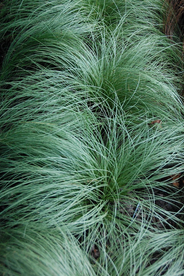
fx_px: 445
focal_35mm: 58
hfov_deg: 23.3
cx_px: 97
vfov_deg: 34.5
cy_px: 143
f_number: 4.5
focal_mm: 36
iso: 800
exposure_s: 1/320
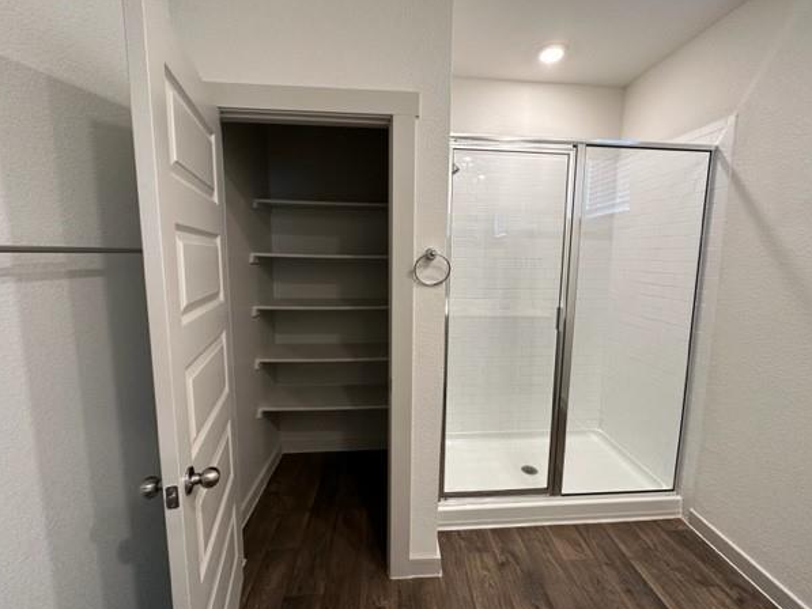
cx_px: 423
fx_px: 352
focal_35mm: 15
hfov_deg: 98.1
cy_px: 300
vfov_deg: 81.8
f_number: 2.2
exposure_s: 1/120
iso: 200
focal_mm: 2.22
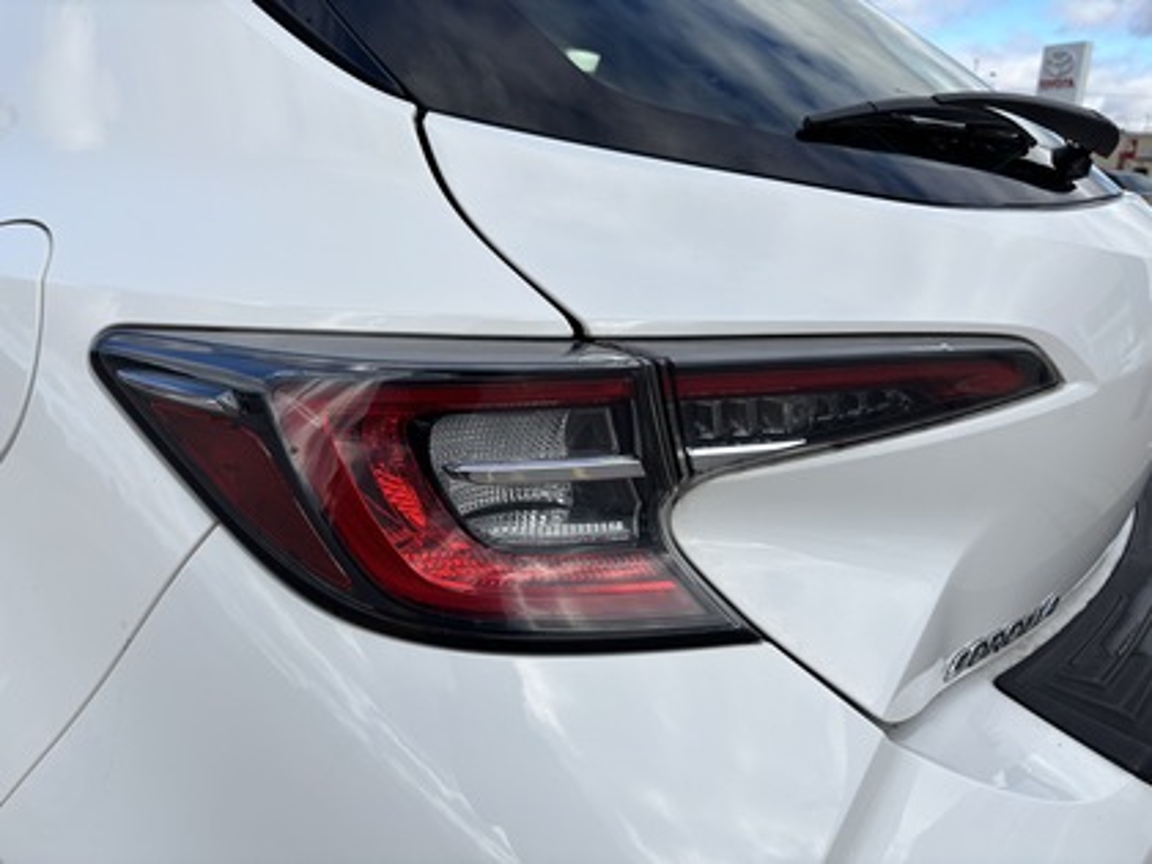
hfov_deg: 67.3
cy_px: 432
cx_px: 576
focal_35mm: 26
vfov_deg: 53.1
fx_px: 865
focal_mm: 5.96
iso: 50
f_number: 1.6
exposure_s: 1/2857
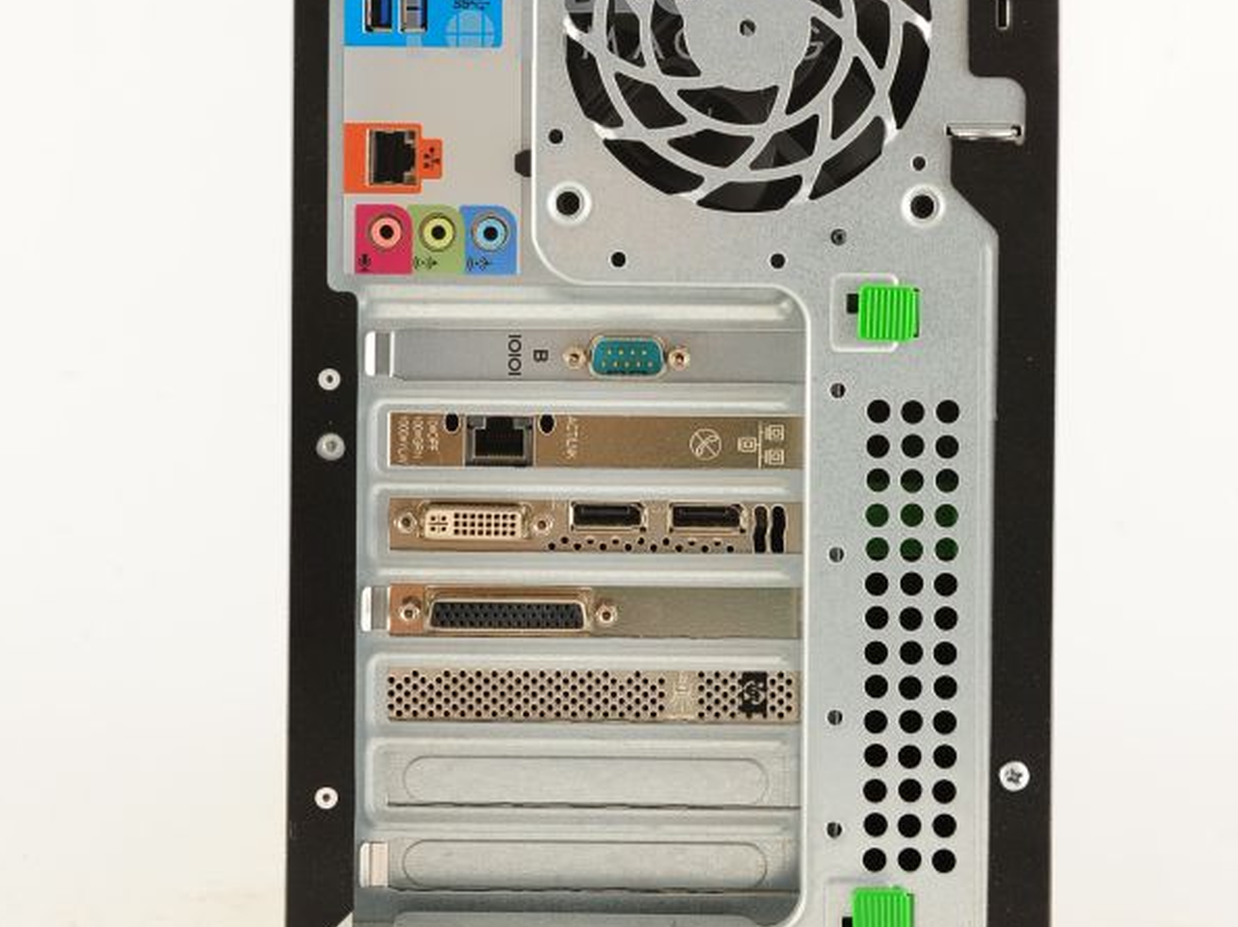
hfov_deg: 26.7
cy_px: 10
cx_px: 615
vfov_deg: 19.6
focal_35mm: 73
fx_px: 2610
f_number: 9
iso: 1600
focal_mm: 50
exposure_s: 1/160
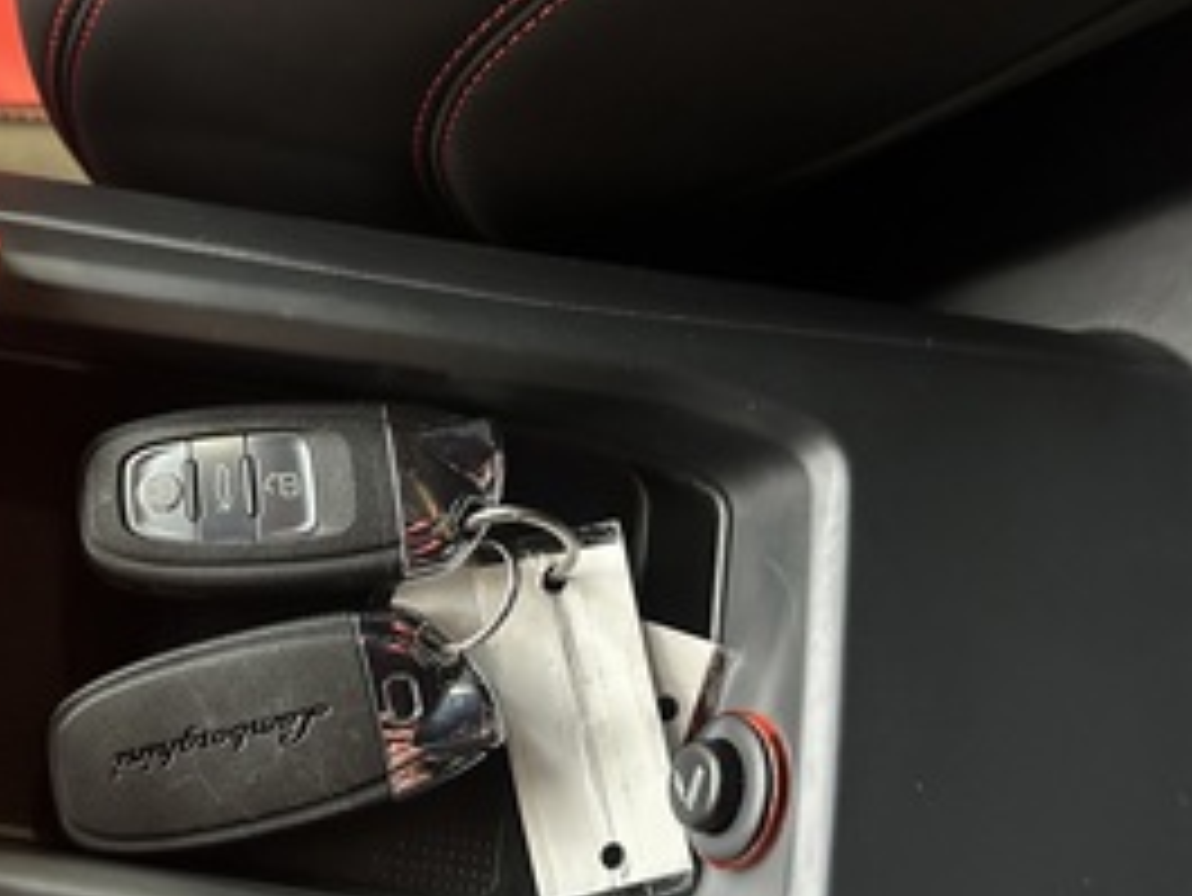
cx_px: 414
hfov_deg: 48.3
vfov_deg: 37.6
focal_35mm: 38
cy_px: 543
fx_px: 1309
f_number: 1.78
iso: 800
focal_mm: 6.86
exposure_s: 1/30
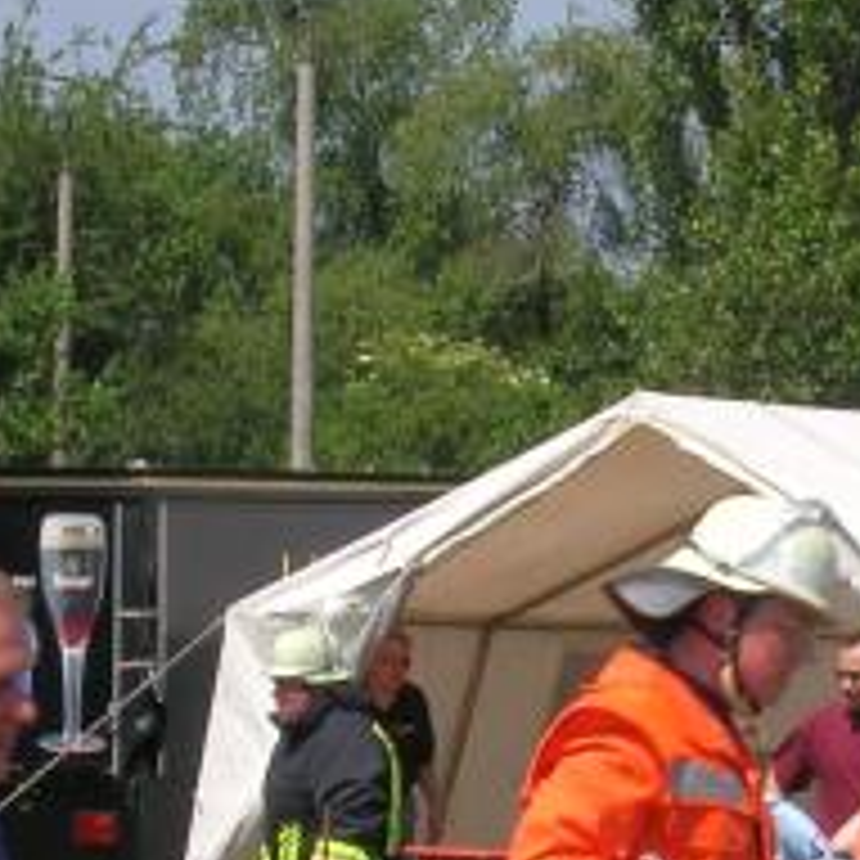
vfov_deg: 5.8
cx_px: 635
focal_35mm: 302
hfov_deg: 5.8
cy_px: 883
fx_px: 8489
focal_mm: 17.1
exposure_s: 1/156
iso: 50
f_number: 8.2
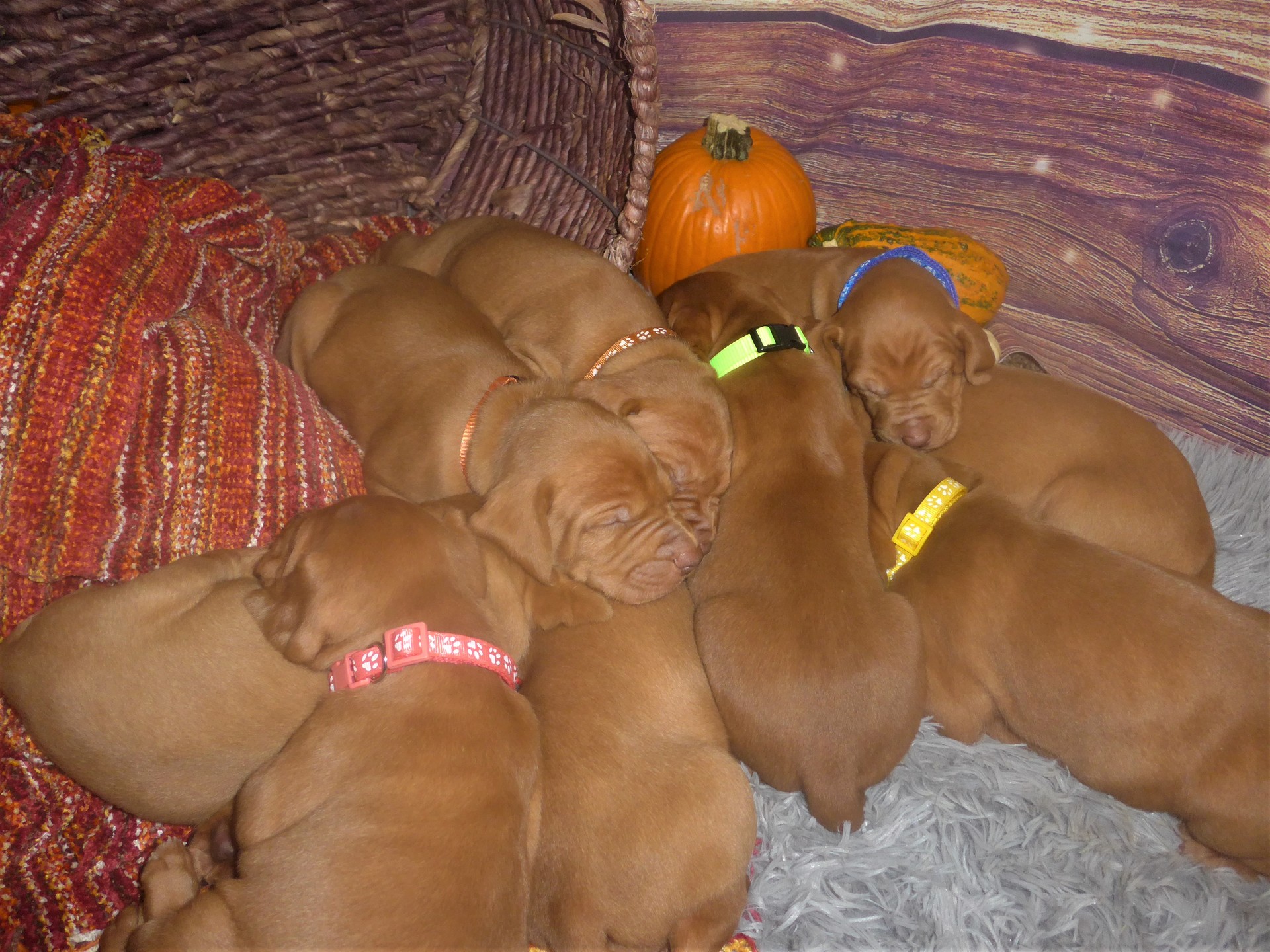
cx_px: 635
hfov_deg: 63.4
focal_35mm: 28
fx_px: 1027
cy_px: 476
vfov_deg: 49.7
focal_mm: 6
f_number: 2
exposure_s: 1/60
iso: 500
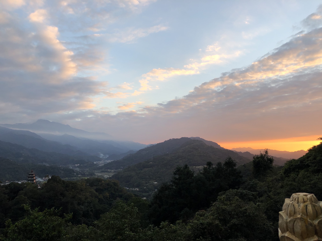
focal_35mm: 28
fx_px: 260
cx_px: 161
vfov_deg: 49.7
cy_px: 120
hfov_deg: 63.4
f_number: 1.8
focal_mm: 3.99
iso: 20
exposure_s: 1/277
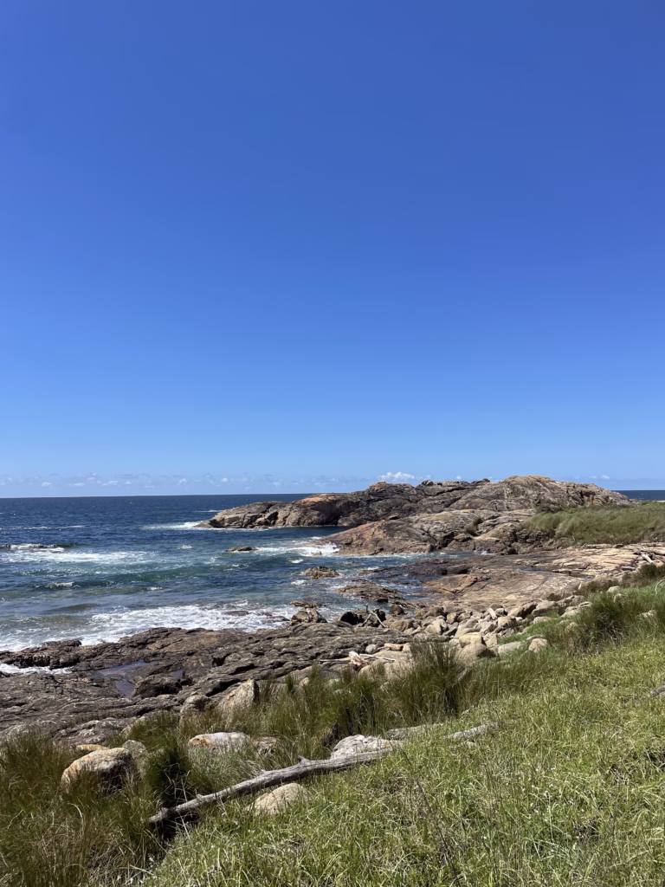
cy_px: 444
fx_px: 666
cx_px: 332
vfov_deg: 67.3
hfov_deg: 53.1
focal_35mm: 26
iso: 32
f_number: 1.6
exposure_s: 1/4132
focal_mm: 4.2
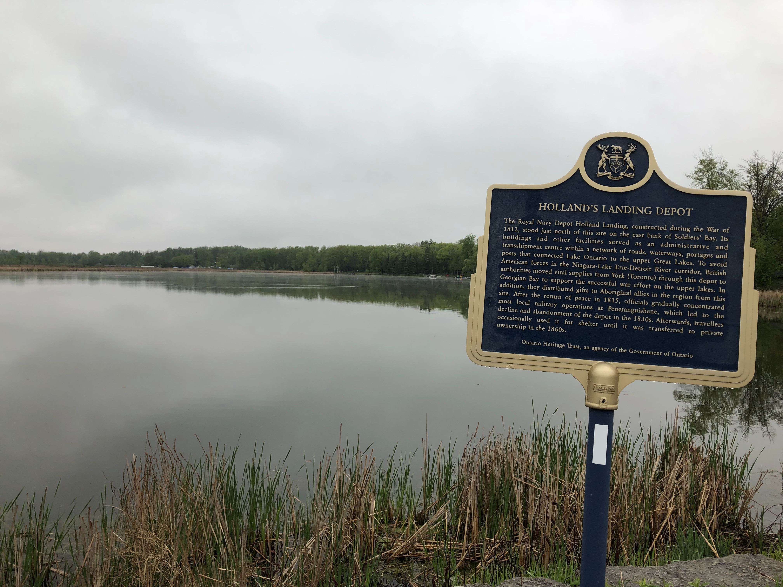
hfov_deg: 63.4
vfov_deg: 49.7
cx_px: 392
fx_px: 633
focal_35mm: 28
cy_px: 294
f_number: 1.8
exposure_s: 1/120
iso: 20
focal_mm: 3.99
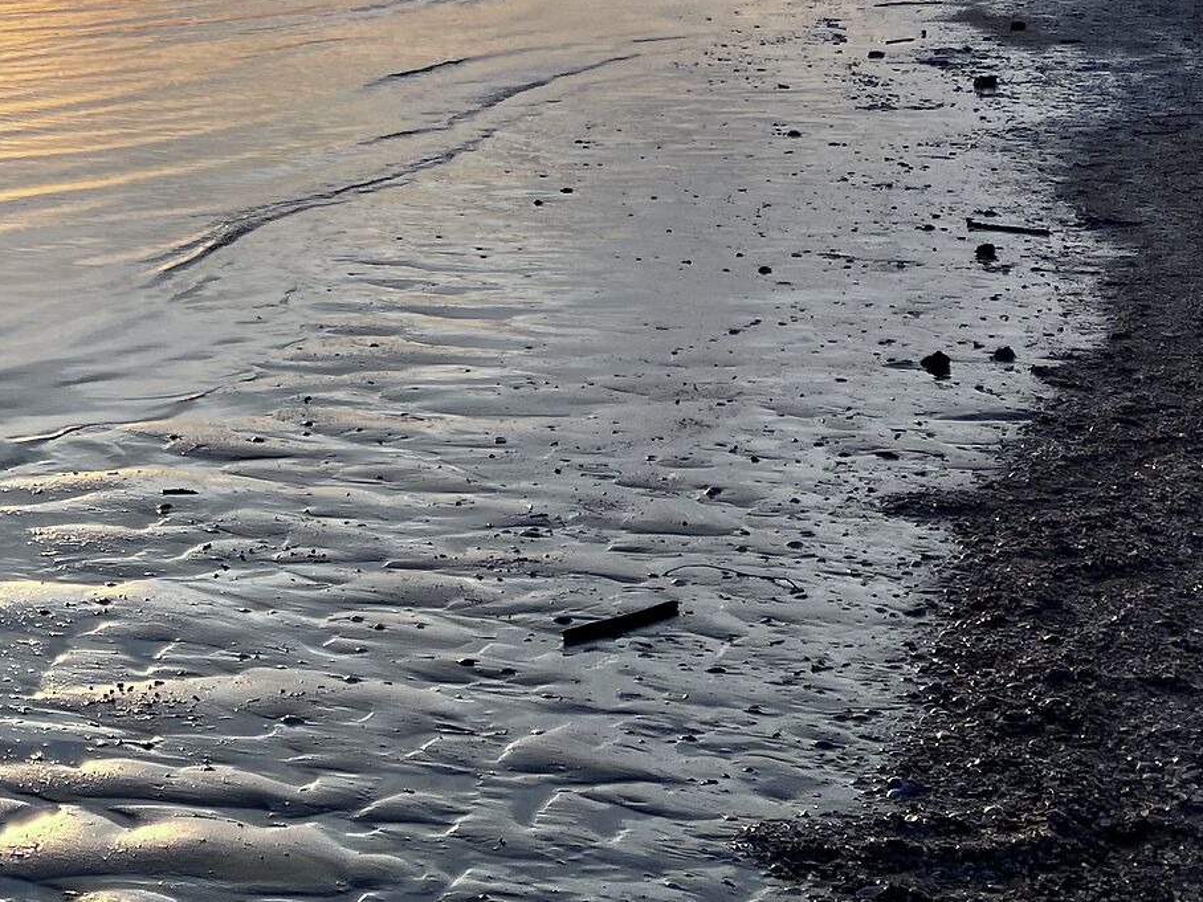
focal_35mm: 74
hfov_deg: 24.1
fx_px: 2572
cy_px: -23
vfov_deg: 19.3
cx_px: -215
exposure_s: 1/1869
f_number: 1.8
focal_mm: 3.99
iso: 32
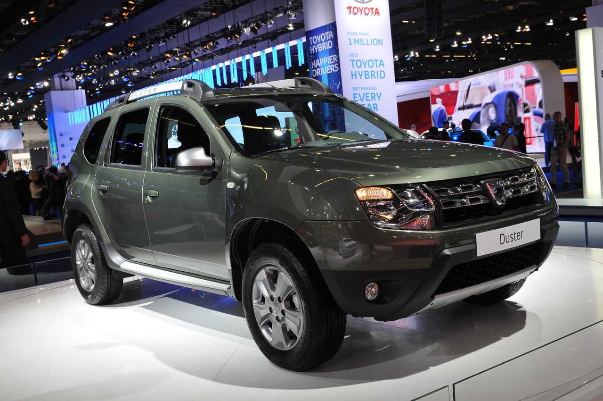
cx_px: 302
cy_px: 200
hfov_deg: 48.0
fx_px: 678
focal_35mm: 40
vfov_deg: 32.9
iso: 640
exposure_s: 1/125
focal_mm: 27
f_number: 8
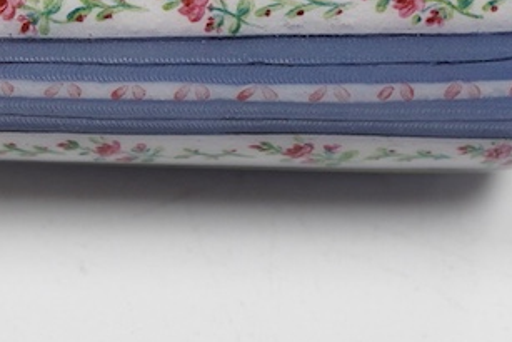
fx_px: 1878
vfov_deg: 10.4
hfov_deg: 15.3
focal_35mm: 132
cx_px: 43
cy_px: 75
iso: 800
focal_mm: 30
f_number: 9
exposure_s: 1/125
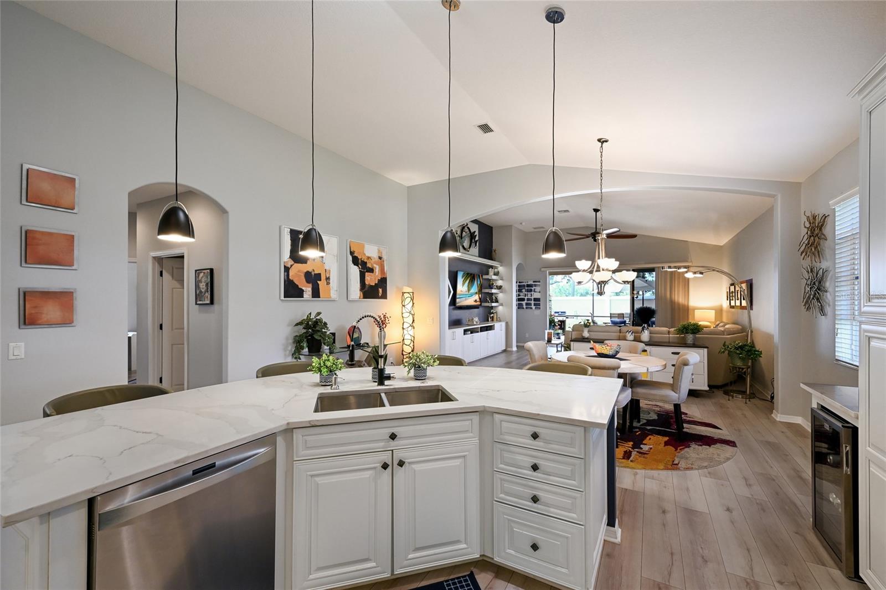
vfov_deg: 77.3
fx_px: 369
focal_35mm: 15
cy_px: 295
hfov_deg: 100.4
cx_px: 443
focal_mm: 15
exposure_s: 1/15
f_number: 8
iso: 800
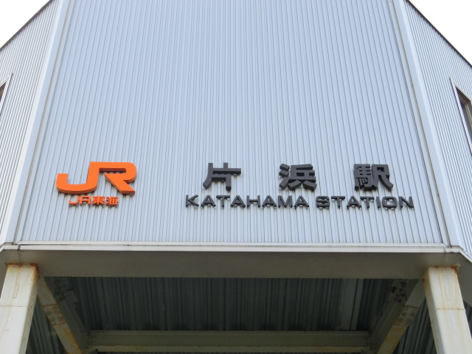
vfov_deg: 21.0
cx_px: 236
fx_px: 954
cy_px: 177
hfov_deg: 27.8
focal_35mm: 70
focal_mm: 12.4
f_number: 5.2
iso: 80
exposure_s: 1/125
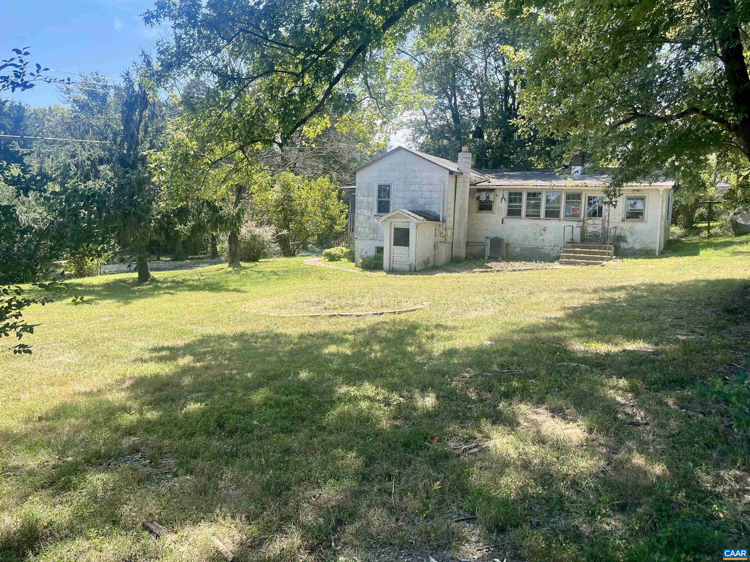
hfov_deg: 67.3
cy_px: 281
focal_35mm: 26
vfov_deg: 53.1
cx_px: 375
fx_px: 563
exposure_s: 1/821
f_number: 1.6
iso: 50
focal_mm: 5.1
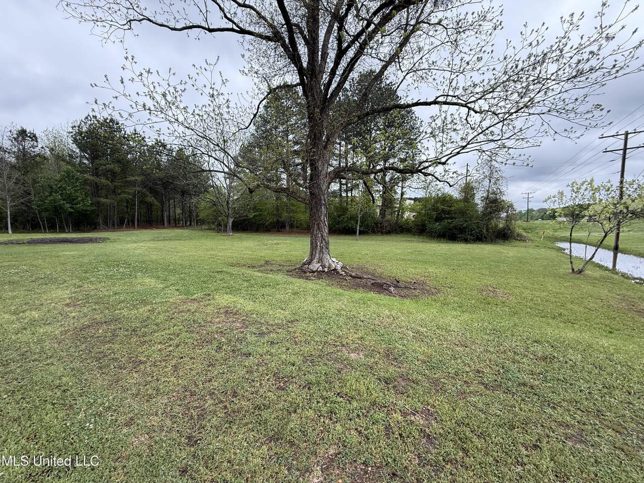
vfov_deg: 85.7
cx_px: 322
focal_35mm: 14
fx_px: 260
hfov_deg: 102.1
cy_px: 242
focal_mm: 2.22
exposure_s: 1/336
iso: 64
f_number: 2.2
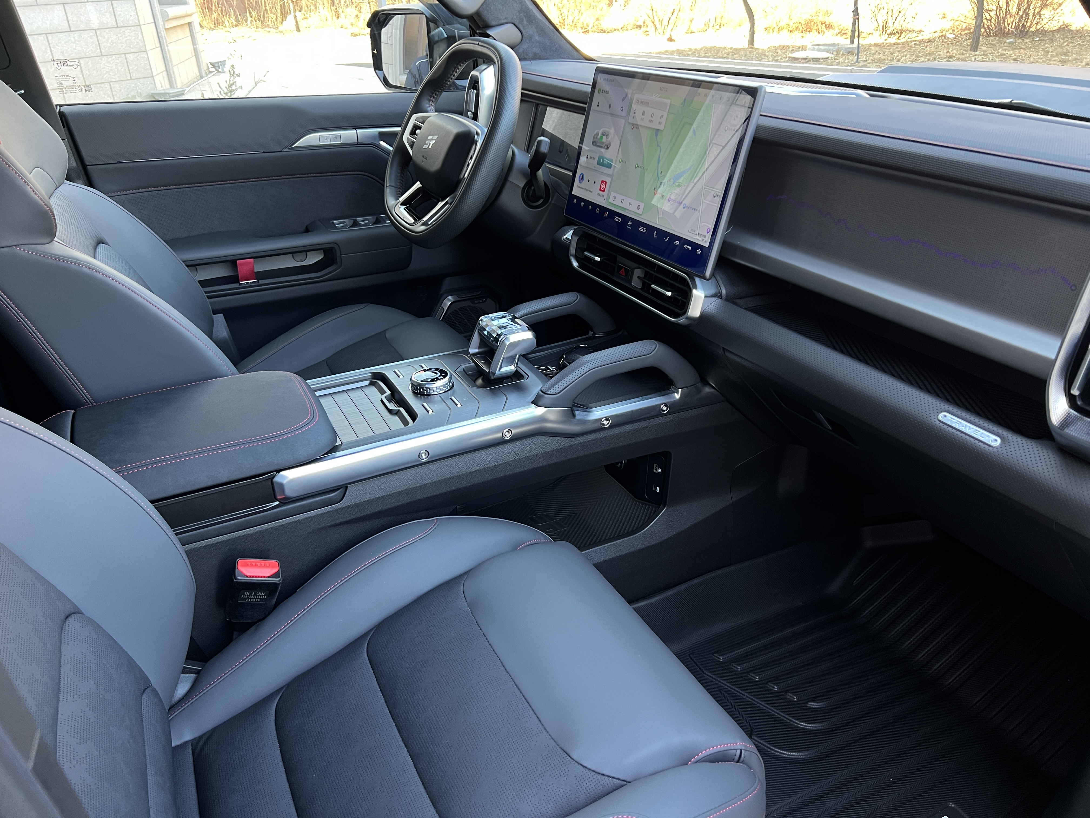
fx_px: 819
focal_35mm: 26
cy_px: 409
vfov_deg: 53.1
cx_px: 545
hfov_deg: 67.3
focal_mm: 5.7
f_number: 1.5
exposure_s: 1/86
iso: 125
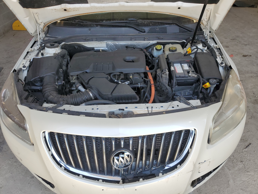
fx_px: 194
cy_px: 97
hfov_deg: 67.3
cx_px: 129
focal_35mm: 26
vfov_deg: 53.1
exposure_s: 1/667
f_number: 1.5
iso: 50
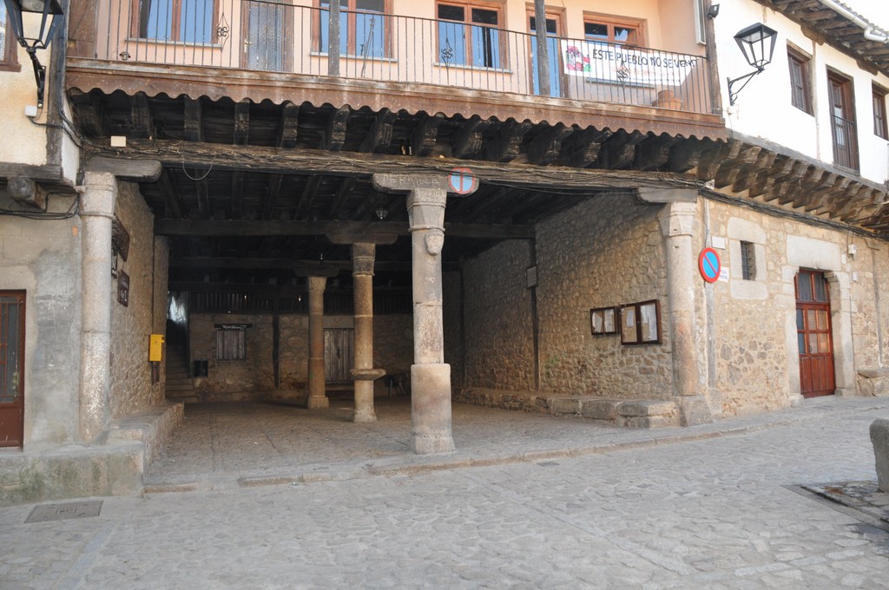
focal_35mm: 27
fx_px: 666
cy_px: 295
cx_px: 444
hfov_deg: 67.4
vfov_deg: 47.8
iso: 400
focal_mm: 18
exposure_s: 1/100
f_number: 3.5
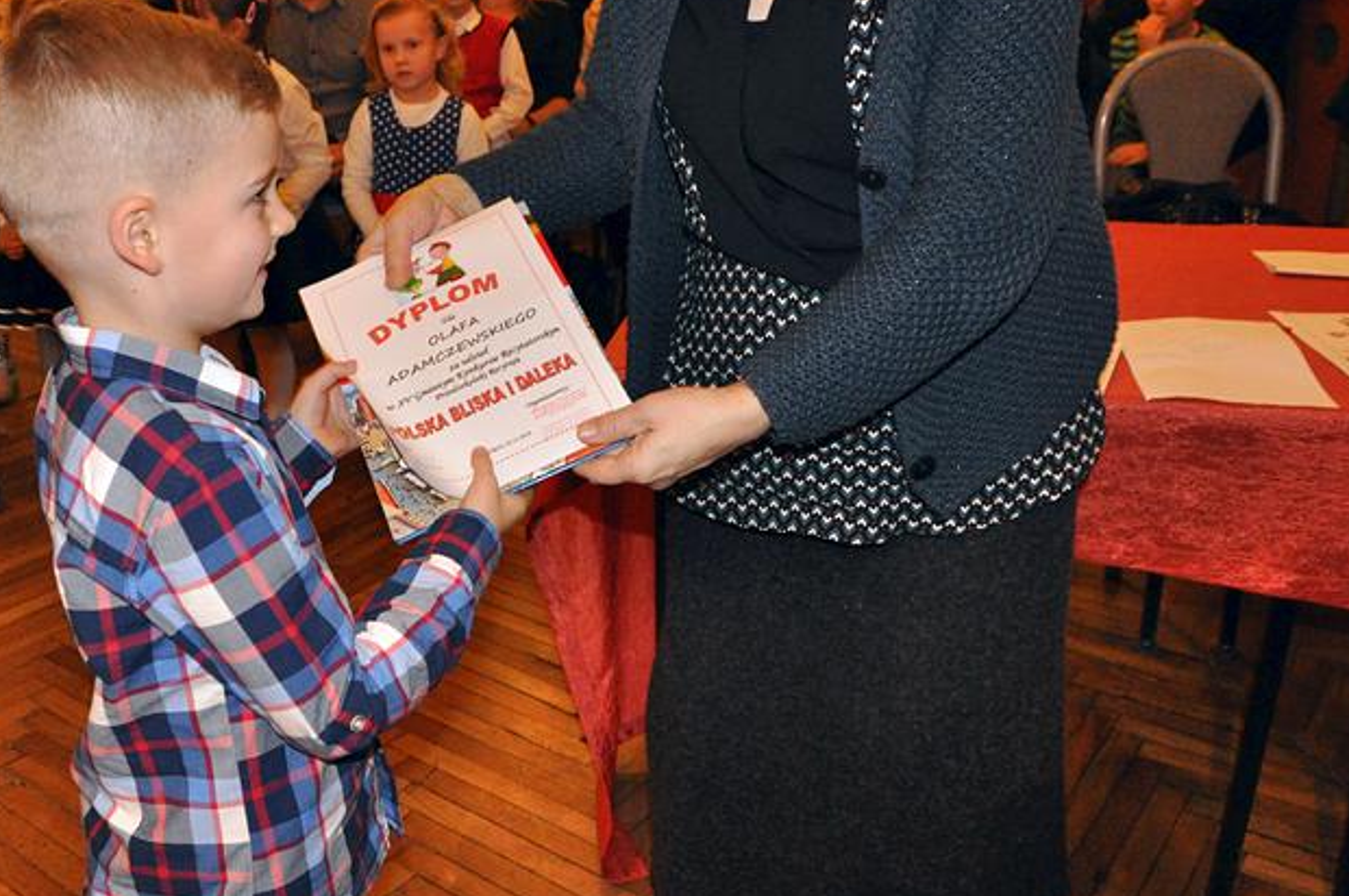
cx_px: 533
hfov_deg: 51.6
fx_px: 1385
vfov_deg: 35.8
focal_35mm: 37
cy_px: 408
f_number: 5
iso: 2000
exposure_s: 1/60
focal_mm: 18
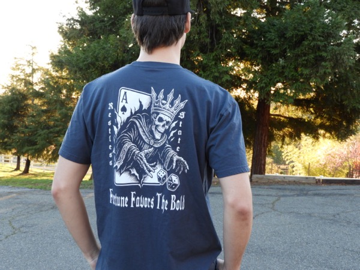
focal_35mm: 40
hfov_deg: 46.8
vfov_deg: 36.0
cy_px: 135
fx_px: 416
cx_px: 180
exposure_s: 1/30
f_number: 3.8
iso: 100
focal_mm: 7.2
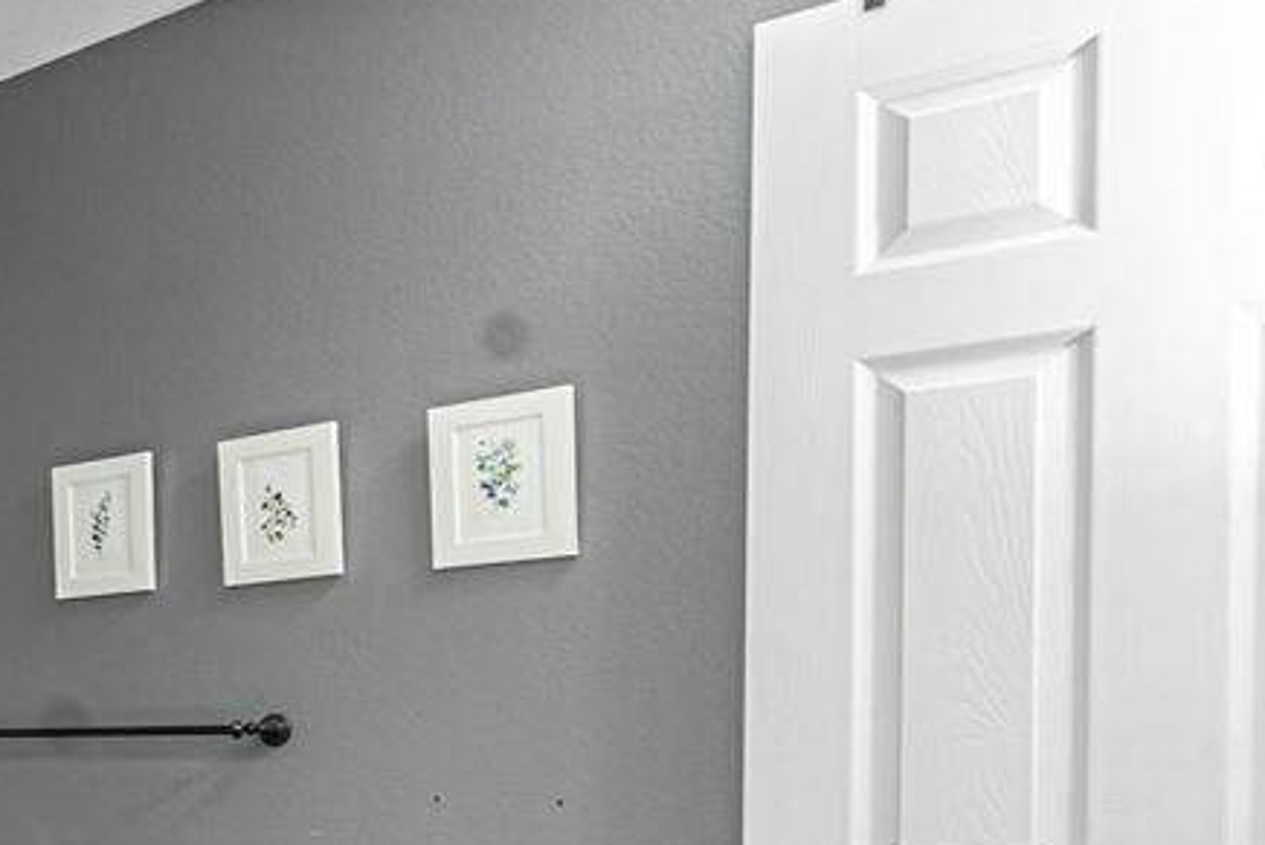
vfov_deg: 29.2
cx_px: -525
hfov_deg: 30.4
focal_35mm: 44
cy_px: 777
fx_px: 1547
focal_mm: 10
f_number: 10
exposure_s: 1/60
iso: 320
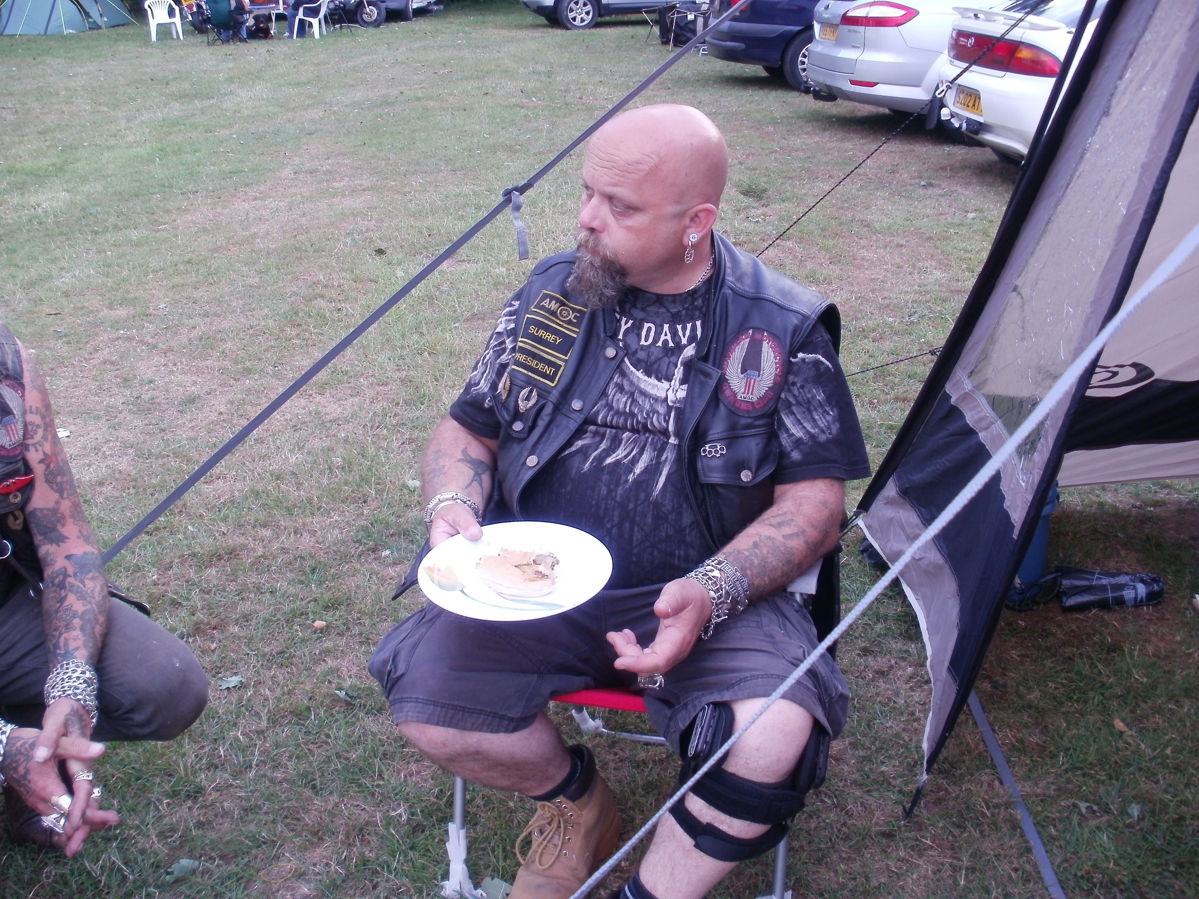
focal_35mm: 36
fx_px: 1247
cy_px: 450
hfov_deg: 51.4
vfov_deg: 39.7
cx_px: 600
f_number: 3.5
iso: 100
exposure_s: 1/40
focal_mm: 6.3
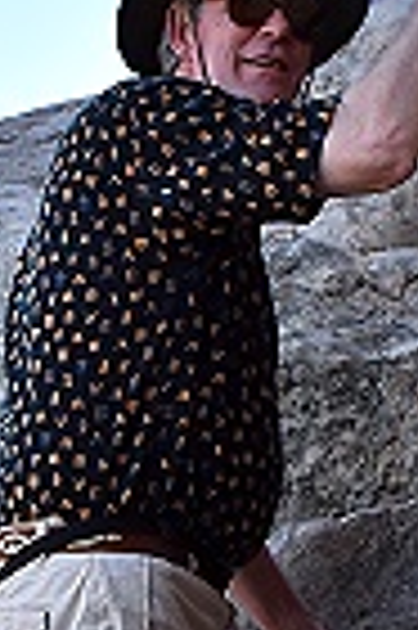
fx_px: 2908
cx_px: 169
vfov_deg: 12.2
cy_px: 650
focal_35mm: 167
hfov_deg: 8.2
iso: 720
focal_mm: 35
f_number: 9
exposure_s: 1/400
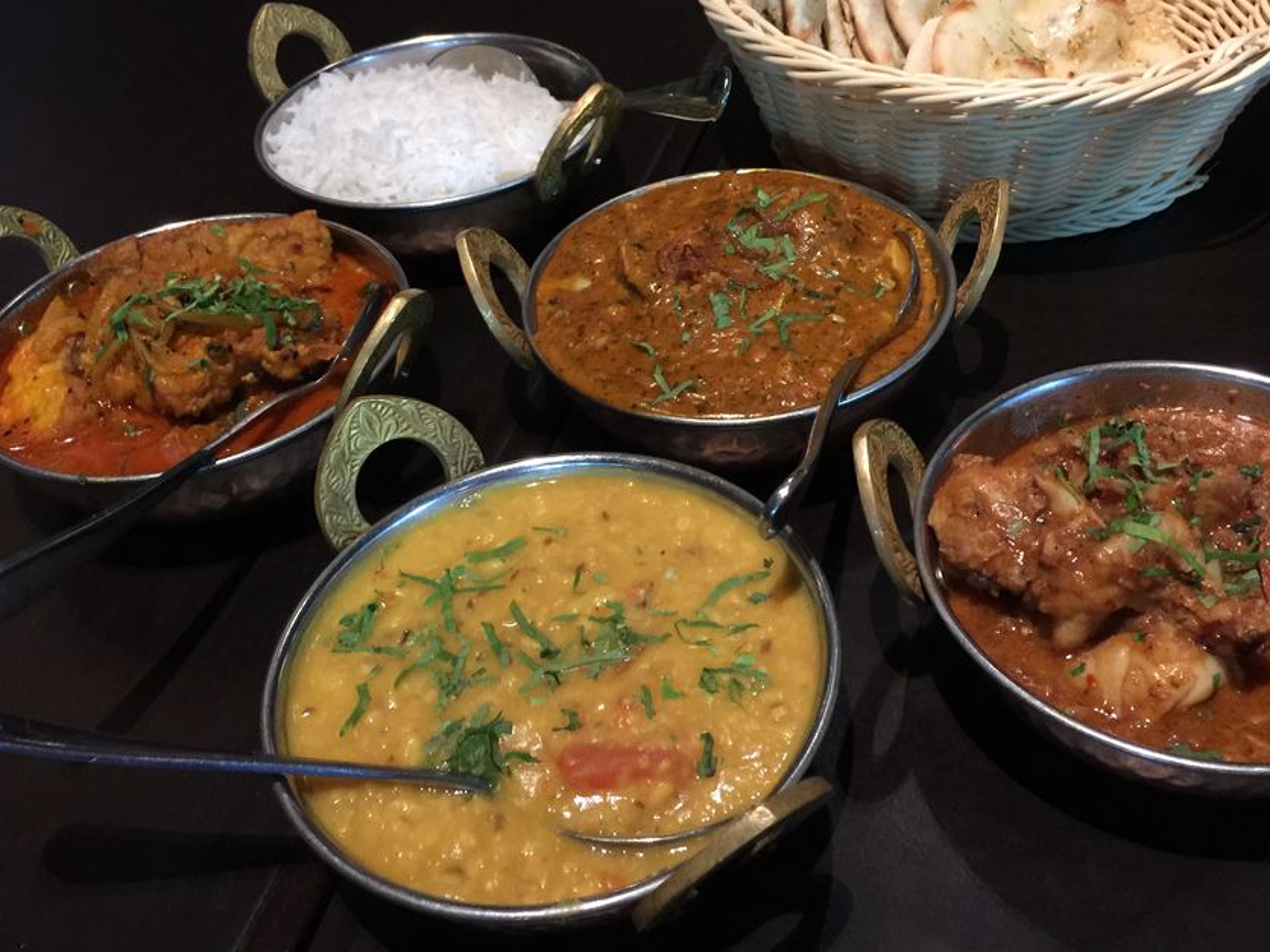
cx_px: 701
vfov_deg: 38.4
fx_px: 1357
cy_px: 363
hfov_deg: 50.1
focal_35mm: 37
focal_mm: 4.15
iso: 125
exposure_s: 1/8
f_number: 2.2
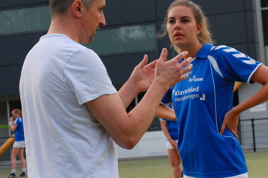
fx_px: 816
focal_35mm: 110
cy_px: 81
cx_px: 166
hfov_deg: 18.6
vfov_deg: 12.5
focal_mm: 55
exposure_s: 1/500
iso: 1600
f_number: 9
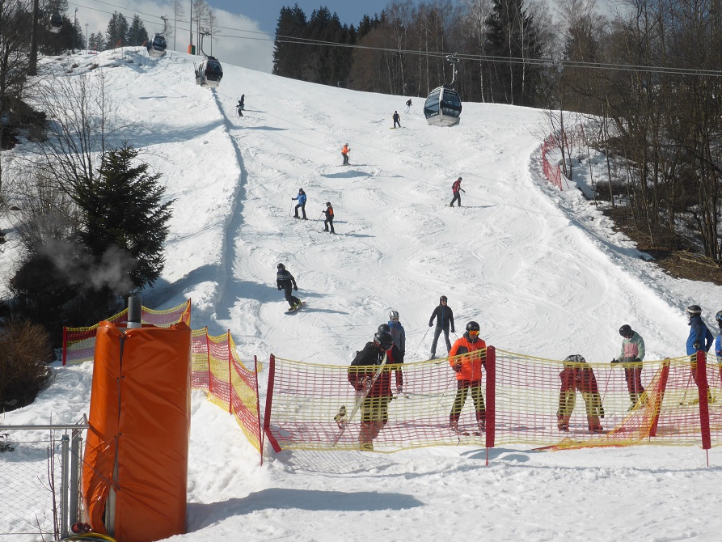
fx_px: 980
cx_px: 386
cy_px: 282
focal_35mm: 47
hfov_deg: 40.4
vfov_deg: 30.9
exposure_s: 1/2000
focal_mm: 7.4
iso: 100
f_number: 3.9
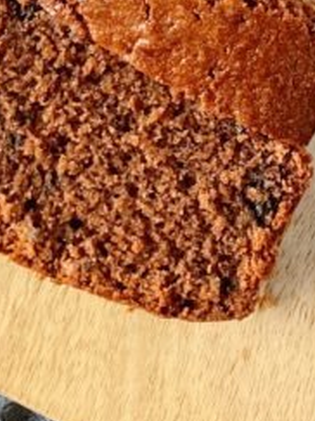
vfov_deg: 15.1
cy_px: -260
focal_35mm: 118
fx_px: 1433
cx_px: 228
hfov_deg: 12.5
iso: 160
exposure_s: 1/50
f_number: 1.8
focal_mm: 3.99
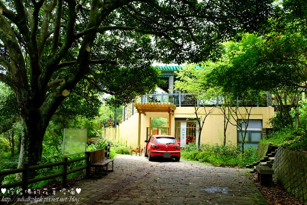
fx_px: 273
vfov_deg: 41.1
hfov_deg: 58.7
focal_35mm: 32
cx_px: 154
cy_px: 102
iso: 400
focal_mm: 21.1
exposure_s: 1/60
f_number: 8
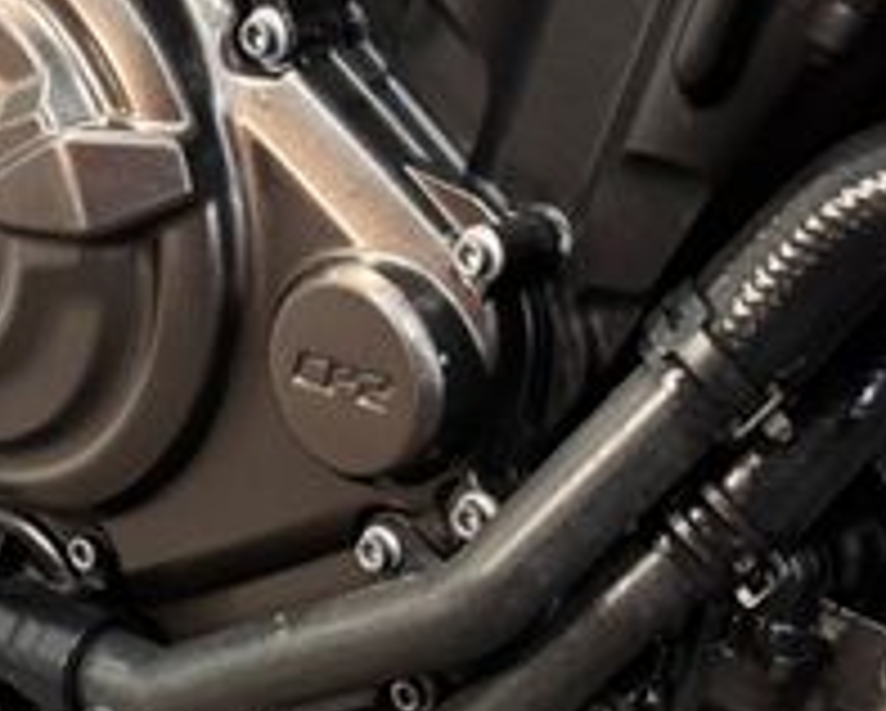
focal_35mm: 76
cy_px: 814
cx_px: 697
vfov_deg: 19.2
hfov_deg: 24.7
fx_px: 1995
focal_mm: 6.76
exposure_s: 1/25
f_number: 1.78
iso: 800
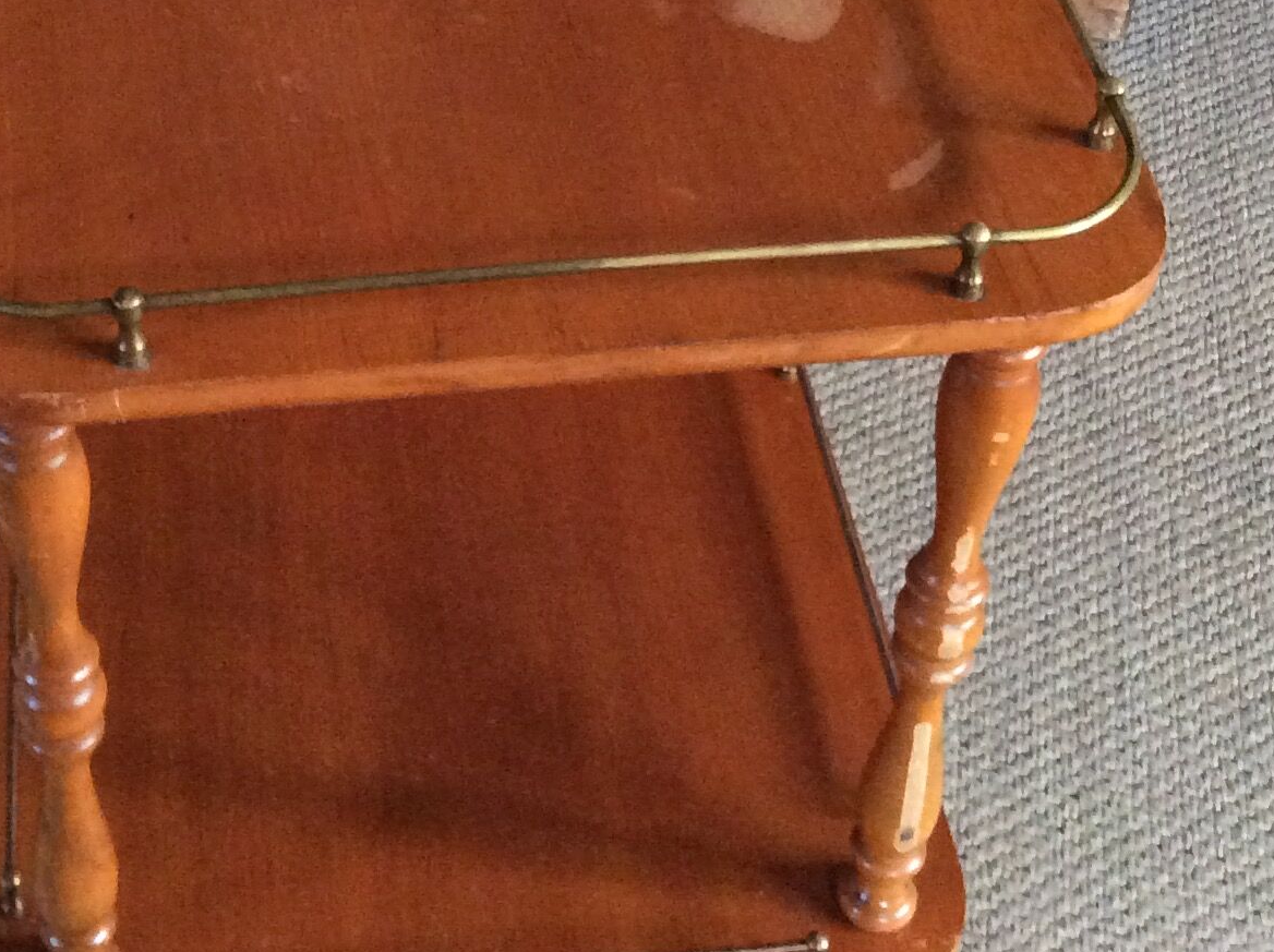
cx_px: 443
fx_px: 2610
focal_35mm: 71
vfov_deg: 20.4
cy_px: 162
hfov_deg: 27.3
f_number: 2.4
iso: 400
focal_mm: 3.3
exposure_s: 1/17
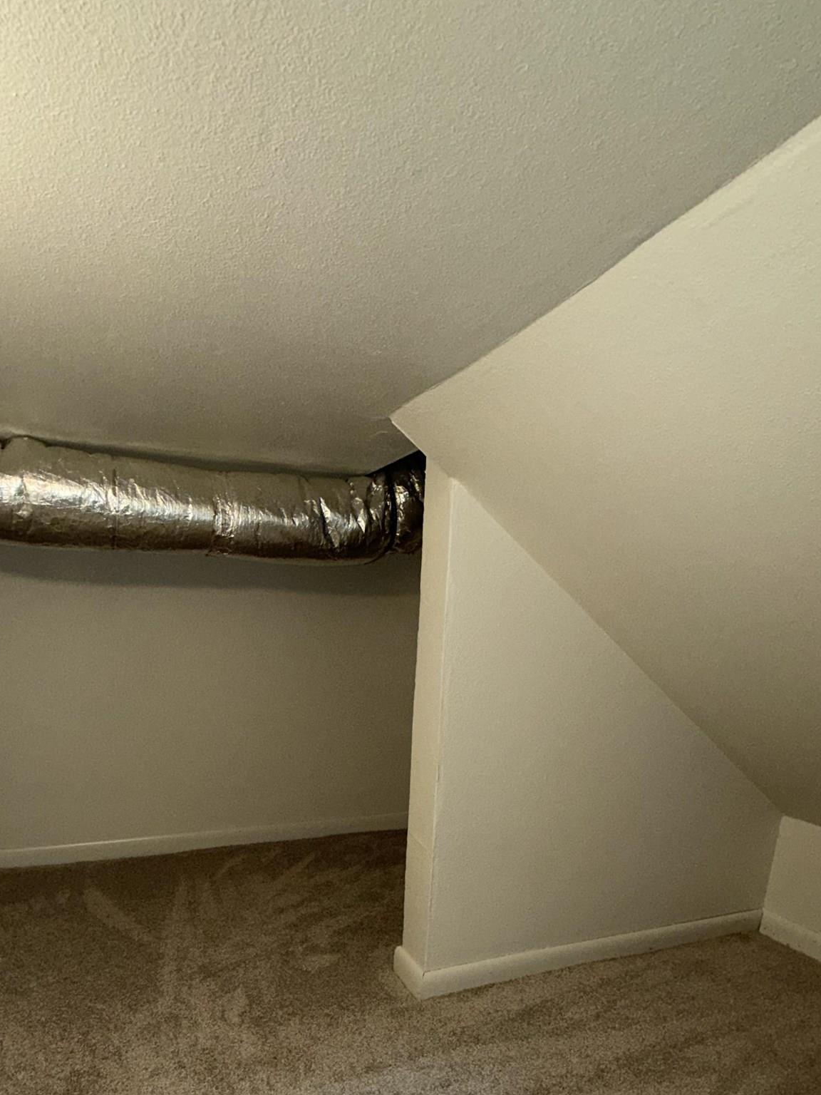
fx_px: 664
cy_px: 793
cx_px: 365
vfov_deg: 74.5
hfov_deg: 63.3
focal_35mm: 21
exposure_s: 1/120
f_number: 2.2
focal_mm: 2.22
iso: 100
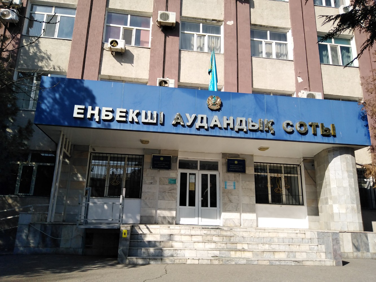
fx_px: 282
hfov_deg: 67.3
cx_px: 188
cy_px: 141
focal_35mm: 26
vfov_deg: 53.1
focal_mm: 3.59
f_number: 1.8
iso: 101
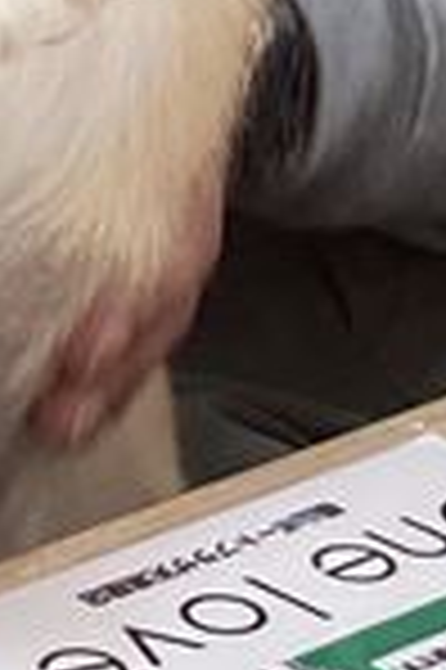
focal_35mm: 173
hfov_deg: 7.4
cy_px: -674
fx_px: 3222
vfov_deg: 10.8
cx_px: -640
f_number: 2.4
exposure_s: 1/50
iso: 80
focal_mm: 3.3
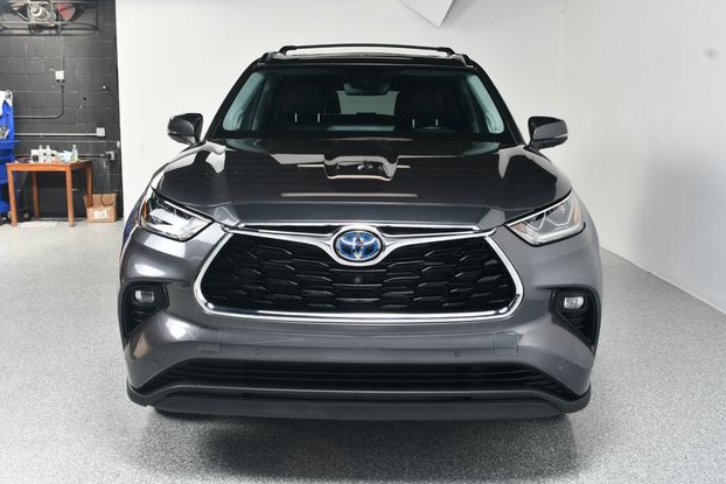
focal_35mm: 37
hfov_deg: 51.9
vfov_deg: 36.0
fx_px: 746
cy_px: 238
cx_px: 361
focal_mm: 24
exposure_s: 1/160
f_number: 8
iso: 100
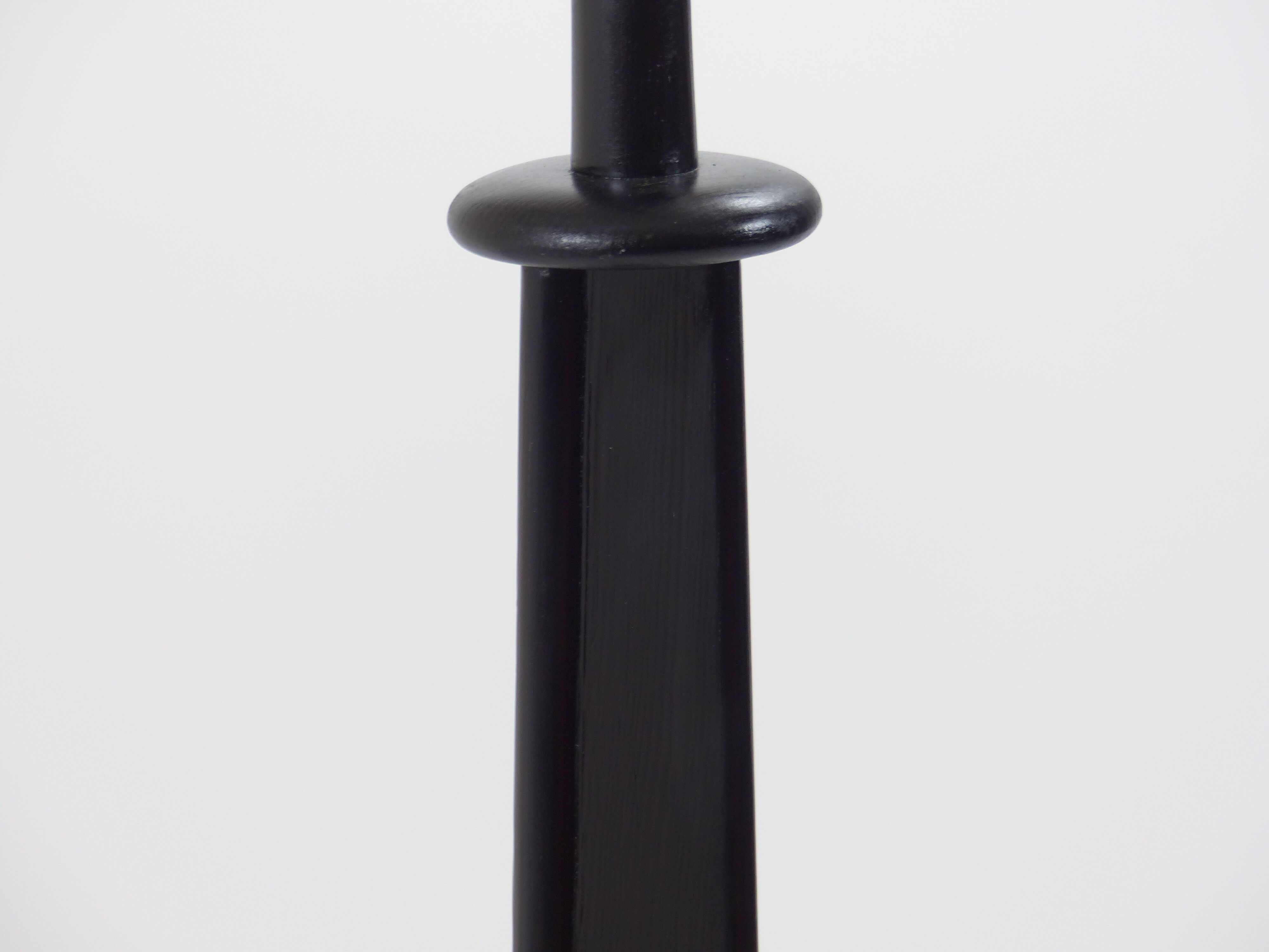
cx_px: 634
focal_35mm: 152
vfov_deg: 9.8
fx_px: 5572
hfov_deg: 13.0
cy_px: 476
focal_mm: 27.4
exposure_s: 1/20
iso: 100
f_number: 2.8
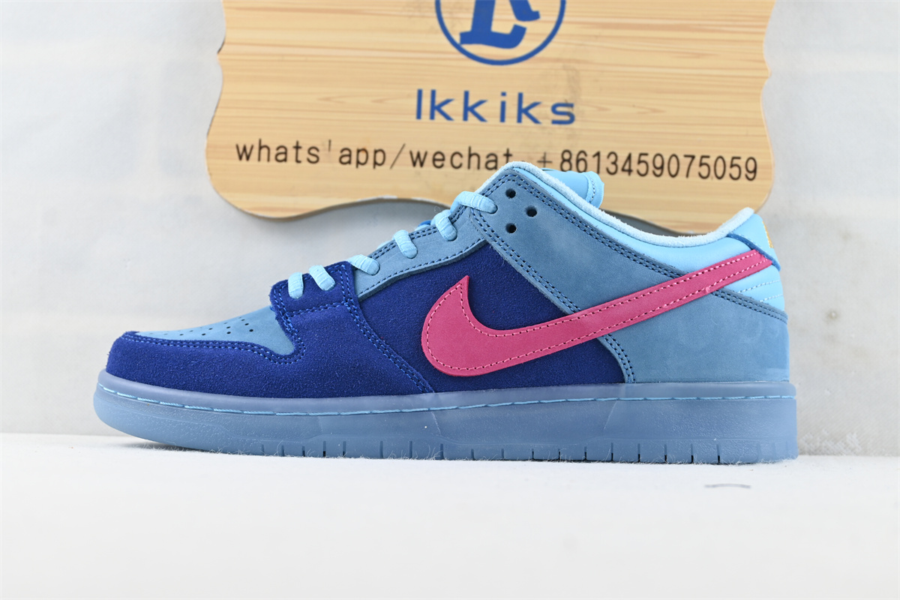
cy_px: 300
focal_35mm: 49
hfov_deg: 40.5
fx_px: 1219
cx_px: 450
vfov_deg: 27.7
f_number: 5
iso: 100
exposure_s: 1/30
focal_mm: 32.5
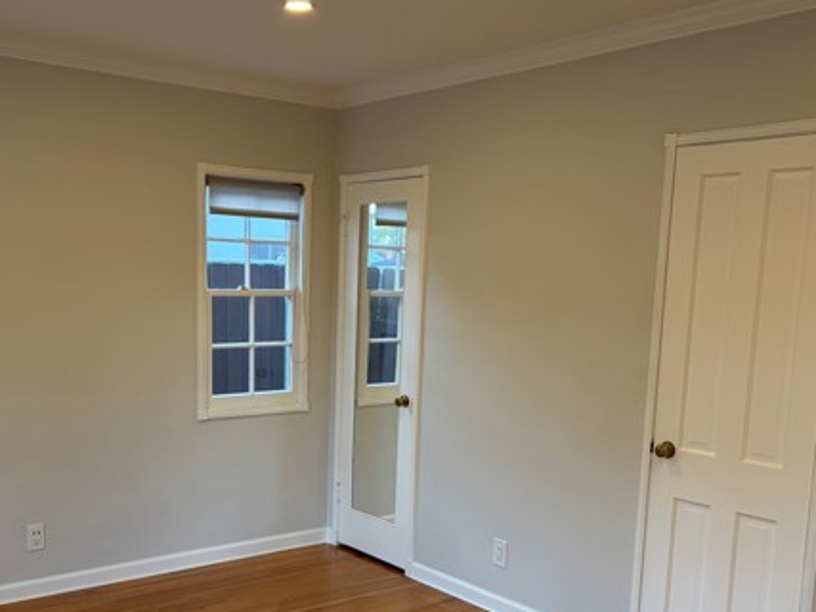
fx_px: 919
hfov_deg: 47.7
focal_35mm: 39
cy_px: 423
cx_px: 342
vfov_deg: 36.3
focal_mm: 5.96
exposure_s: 1/120
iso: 125
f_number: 1.6
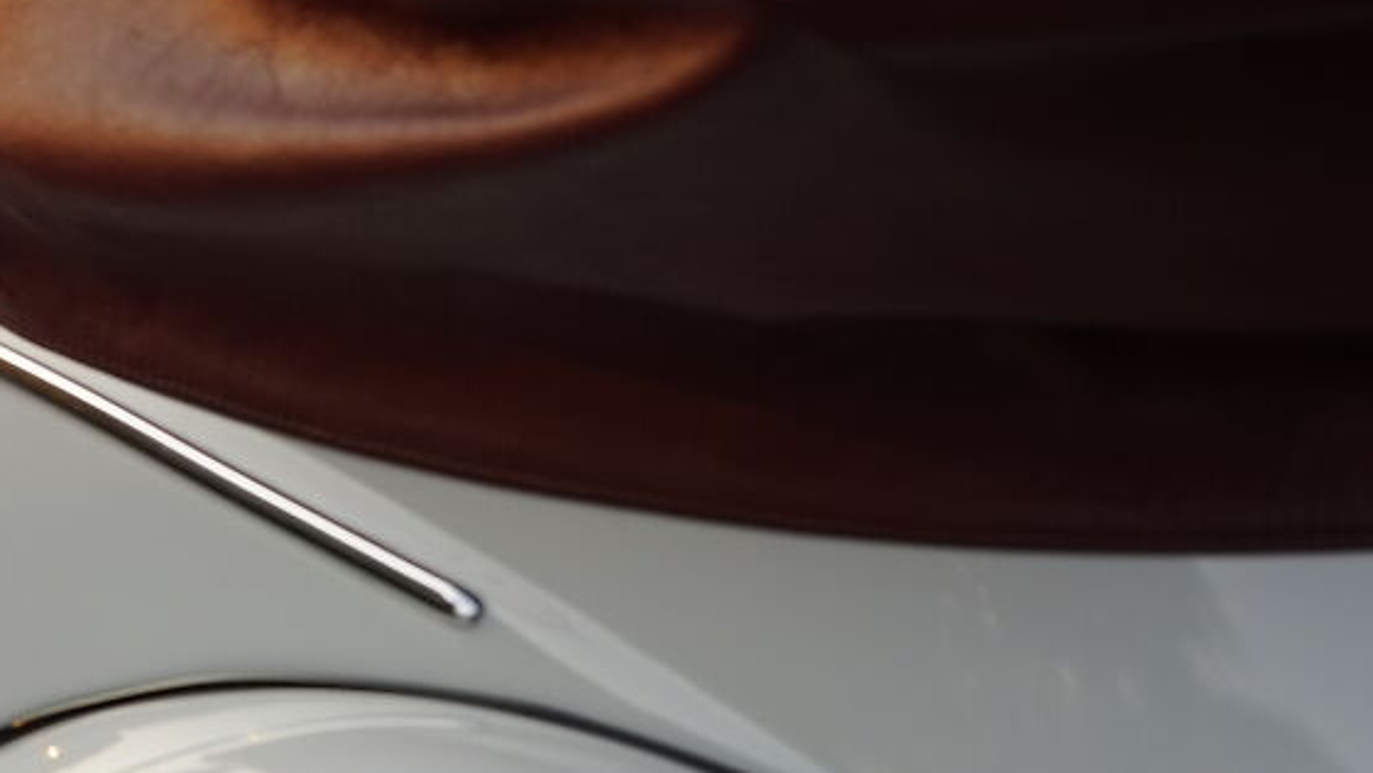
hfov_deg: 9.4
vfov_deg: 5.4
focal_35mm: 224
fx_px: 8158
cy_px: 218
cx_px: -497
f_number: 4
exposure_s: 1/160
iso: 125
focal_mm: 50
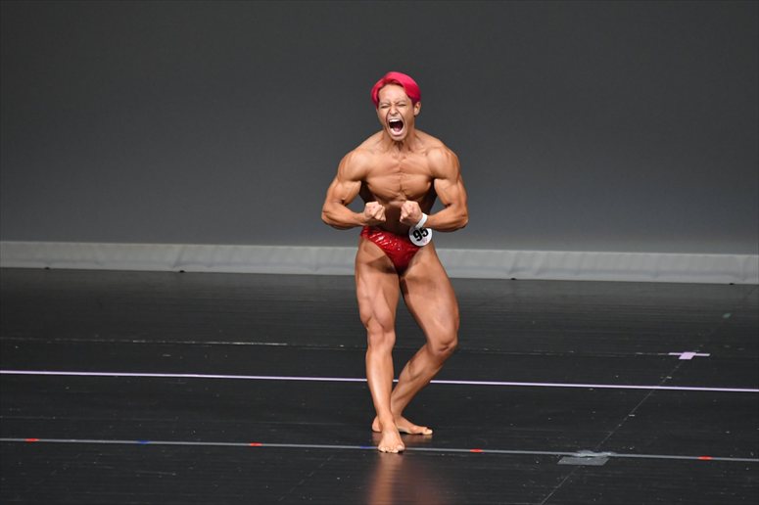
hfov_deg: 5.5
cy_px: 252
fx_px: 7902
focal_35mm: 375
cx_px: 380
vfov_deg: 3.7
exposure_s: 1/400
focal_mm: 250
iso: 4000
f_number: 5.6
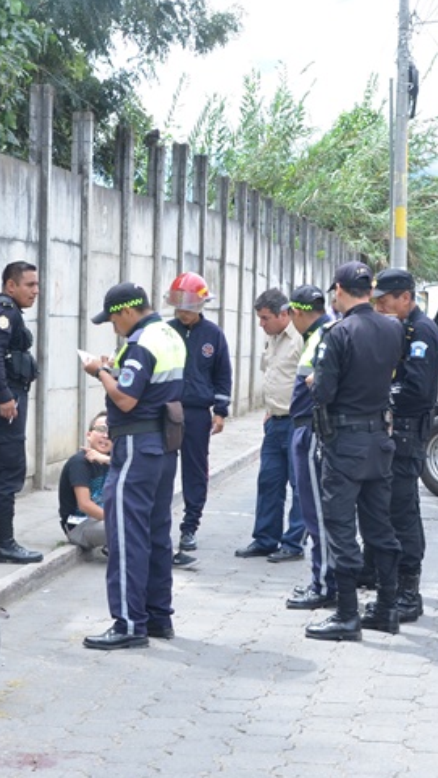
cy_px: 414
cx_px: 95
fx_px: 1858
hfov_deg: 13.4
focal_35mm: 90
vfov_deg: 23.6
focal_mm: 27
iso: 200
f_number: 6.3
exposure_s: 1/125
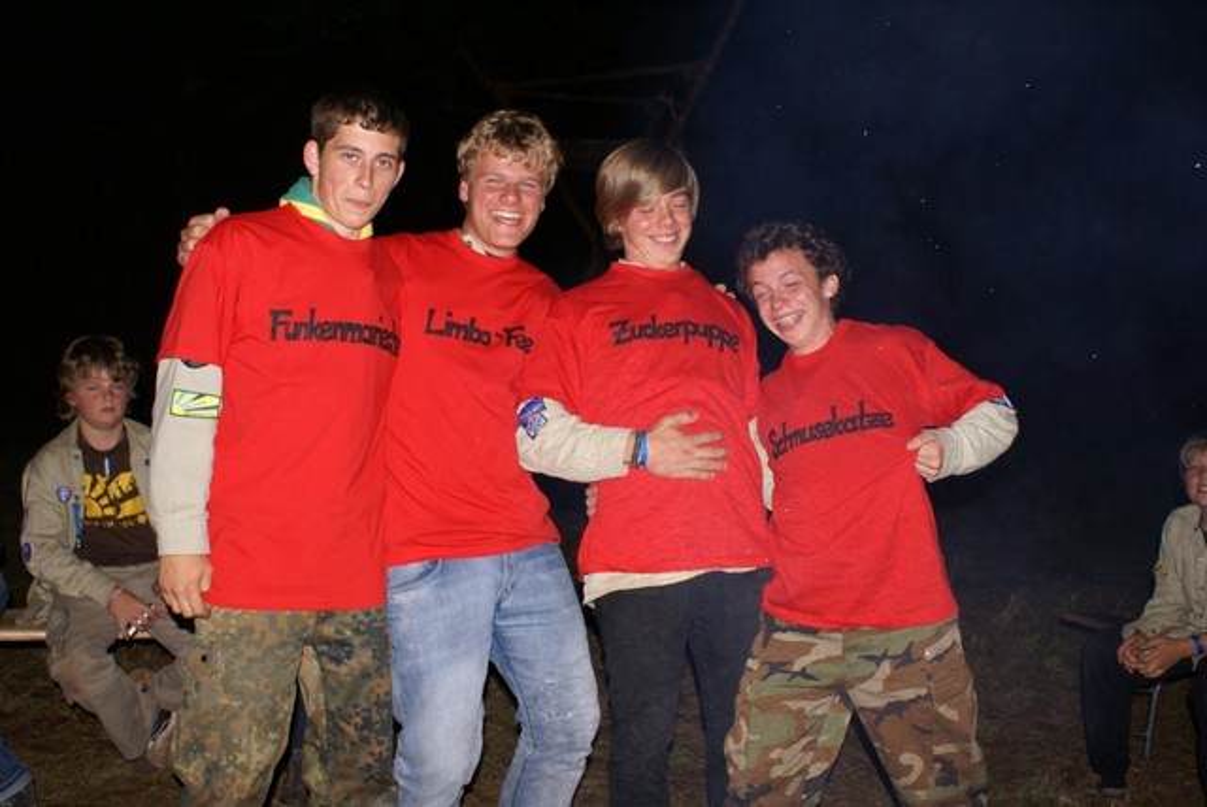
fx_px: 1208
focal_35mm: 36
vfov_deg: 36.9
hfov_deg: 53.1
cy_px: 404
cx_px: 604
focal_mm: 24
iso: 400
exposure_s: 1/60
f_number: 5.6
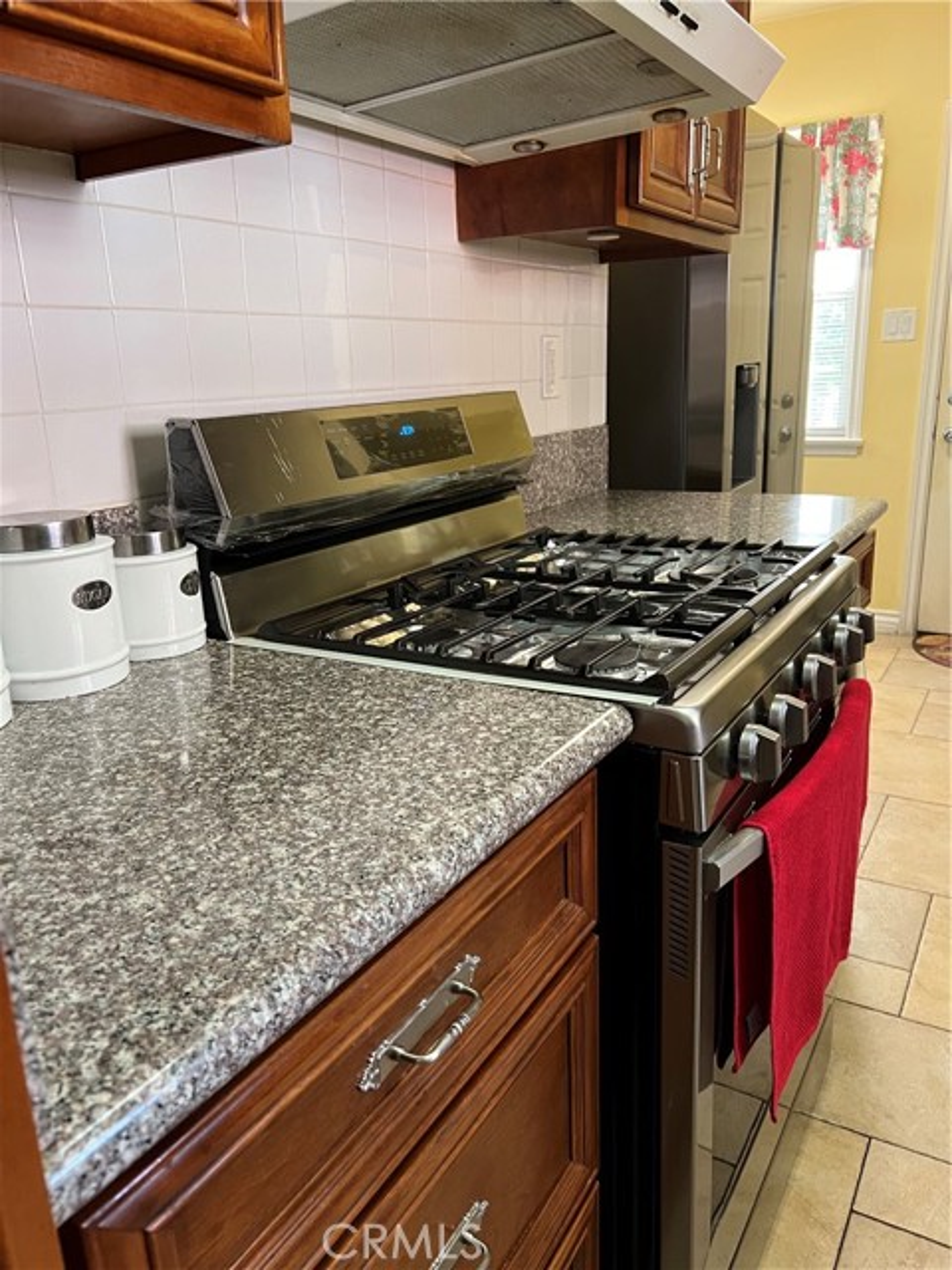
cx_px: 476
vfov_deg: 67.3
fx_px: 953
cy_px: 635
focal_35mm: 26
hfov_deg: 53.1
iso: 320
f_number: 1.5
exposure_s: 1/60
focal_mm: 5.7
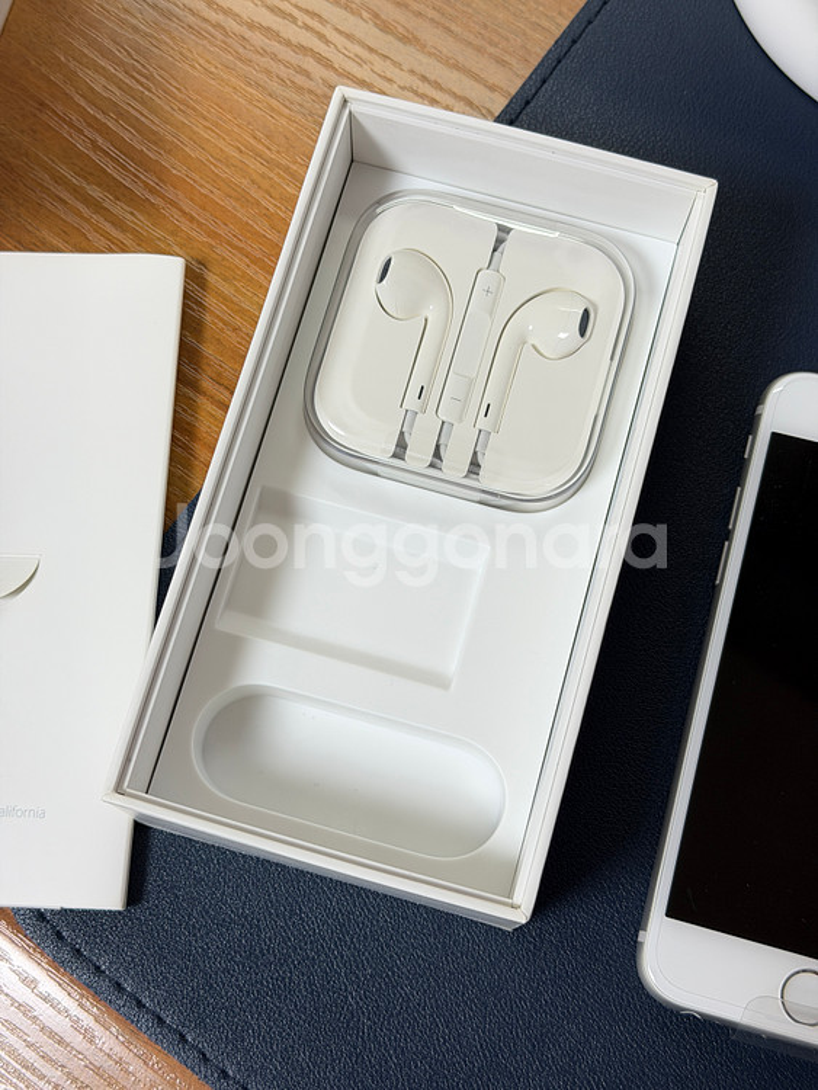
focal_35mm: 48
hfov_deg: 30.3
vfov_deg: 39.6
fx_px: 1512
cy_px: 545
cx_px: 409
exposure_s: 1/76
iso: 80
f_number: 1.78
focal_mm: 6.76
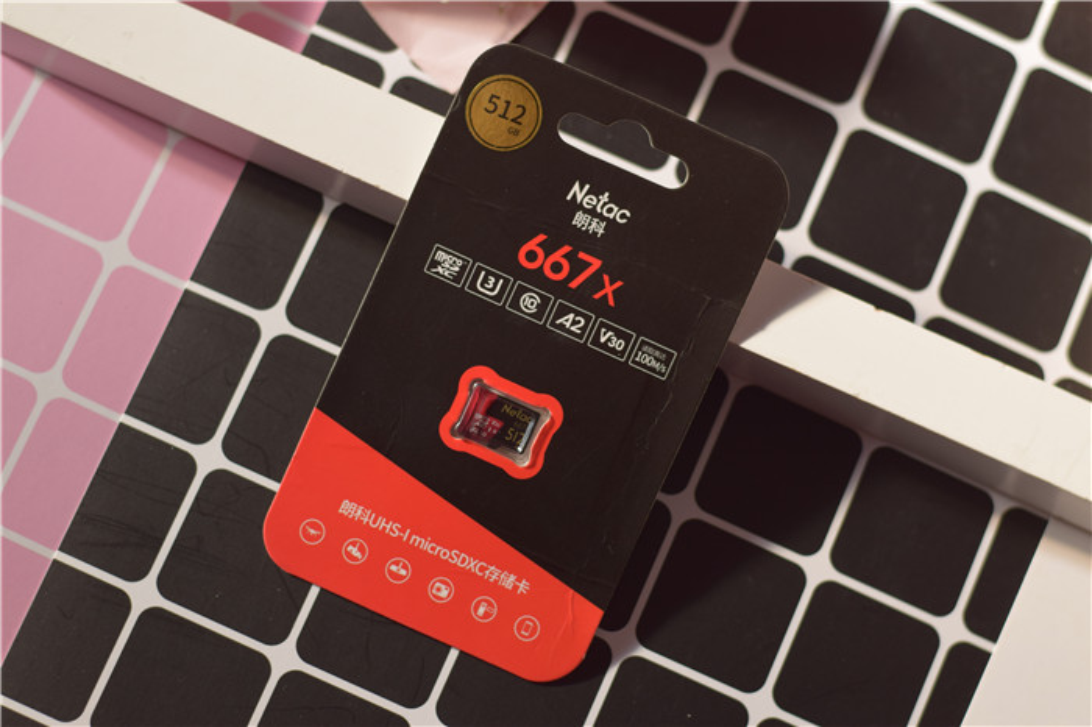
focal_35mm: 75
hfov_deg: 27.0
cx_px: 546
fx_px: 2274
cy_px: 364
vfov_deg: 18.2
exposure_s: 1/160
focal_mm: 50
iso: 400
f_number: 2.8
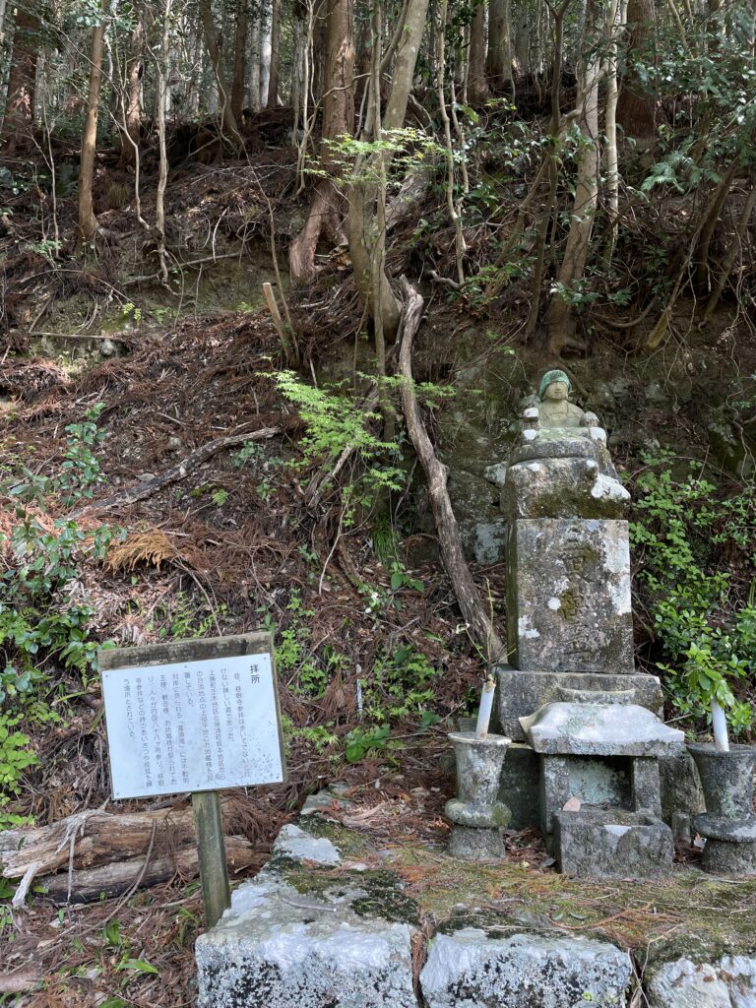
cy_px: 504
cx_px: 378
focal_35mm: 26
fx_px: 757
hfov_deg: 53.1
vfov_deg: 67.3
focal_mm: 4.2
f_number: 1.6
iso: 32
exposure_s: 1/143
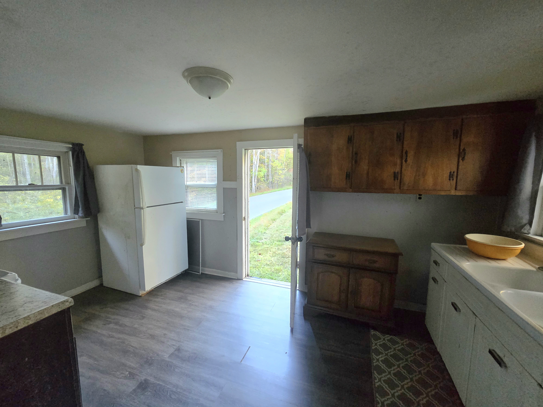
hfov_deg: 106.2
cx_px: 272
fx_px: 204
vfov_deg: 89.9
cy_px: 204
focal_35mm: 13
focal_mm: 2.2
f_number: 2.2
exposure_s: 1/60.2
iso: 640
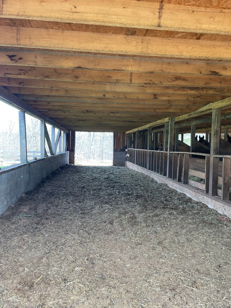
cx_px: 116
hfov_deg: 53.1
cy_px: 154
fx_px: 231
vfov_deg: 67.3
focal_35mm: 26
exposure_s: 1/121
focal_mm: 4.2
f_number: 1.6
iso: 64
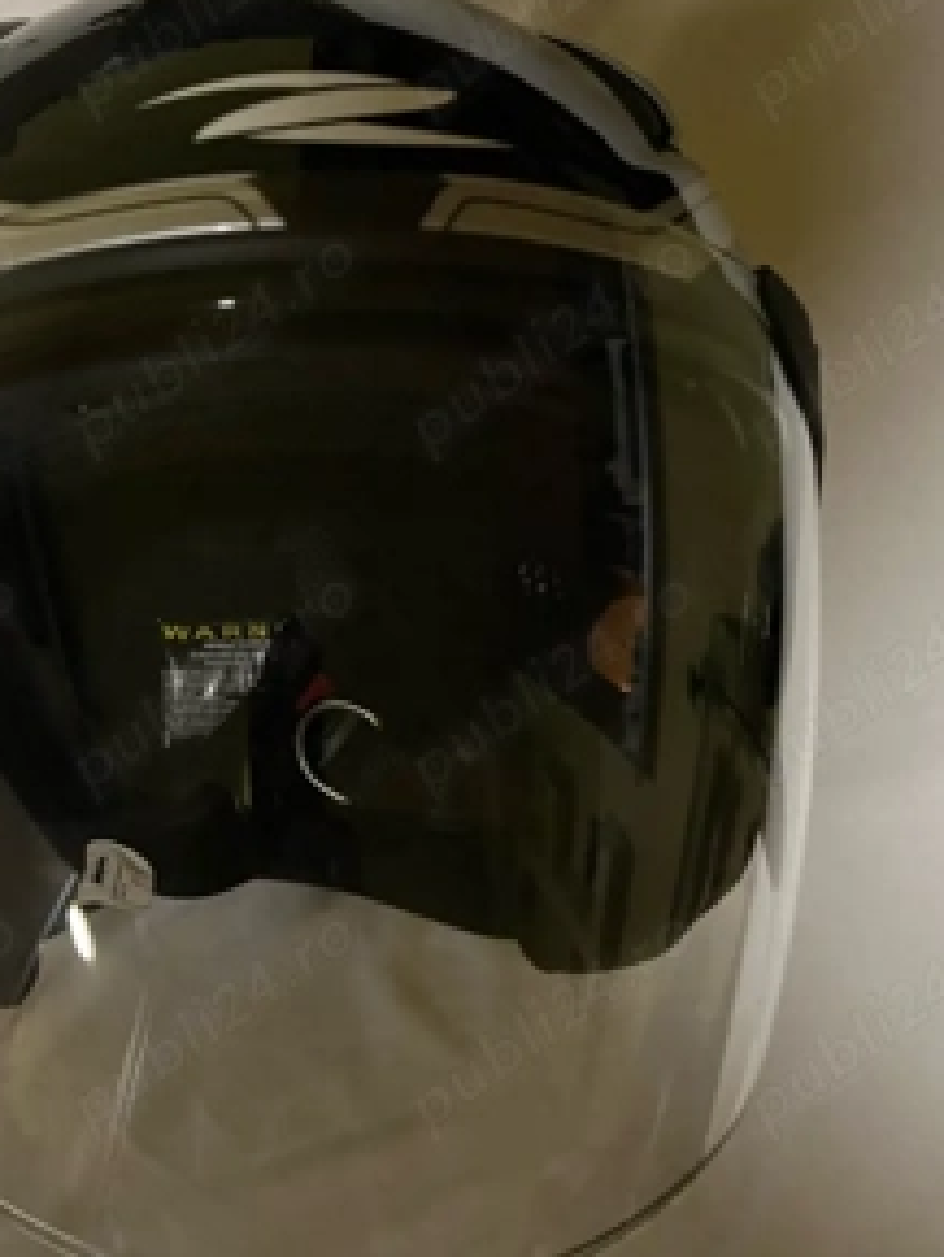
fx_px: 1308
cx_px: 300
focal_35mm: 36
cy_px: 735
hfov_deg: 39.1
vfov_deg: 51.1
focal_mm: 5.1
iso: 800
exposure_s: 1/25
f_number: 1.6
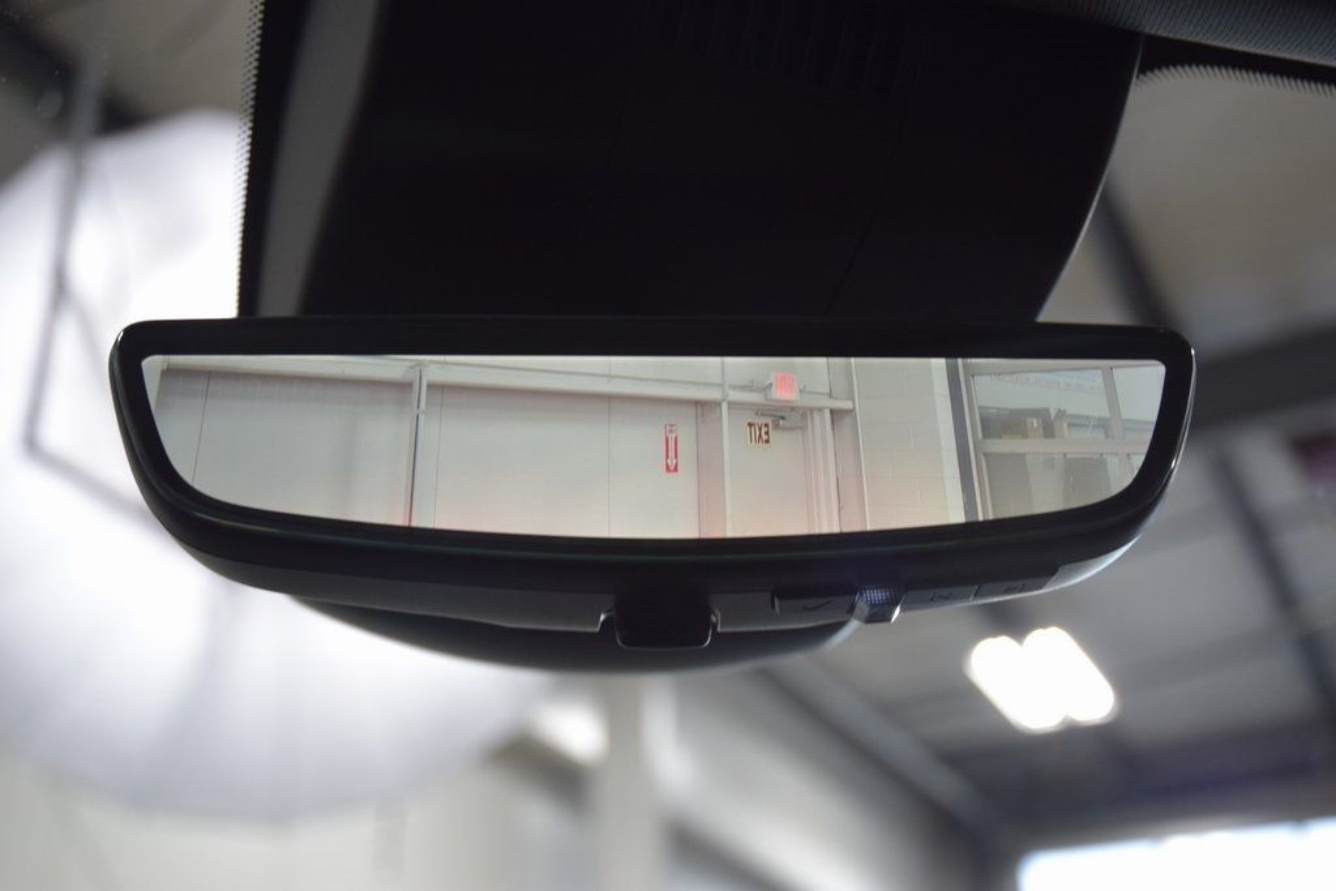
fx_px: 1948
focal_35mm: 52
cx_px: 668
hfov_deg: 37.8
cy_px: 446
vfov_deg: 25.8
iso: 800
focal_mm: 35
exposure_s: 1/60
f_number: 4.2
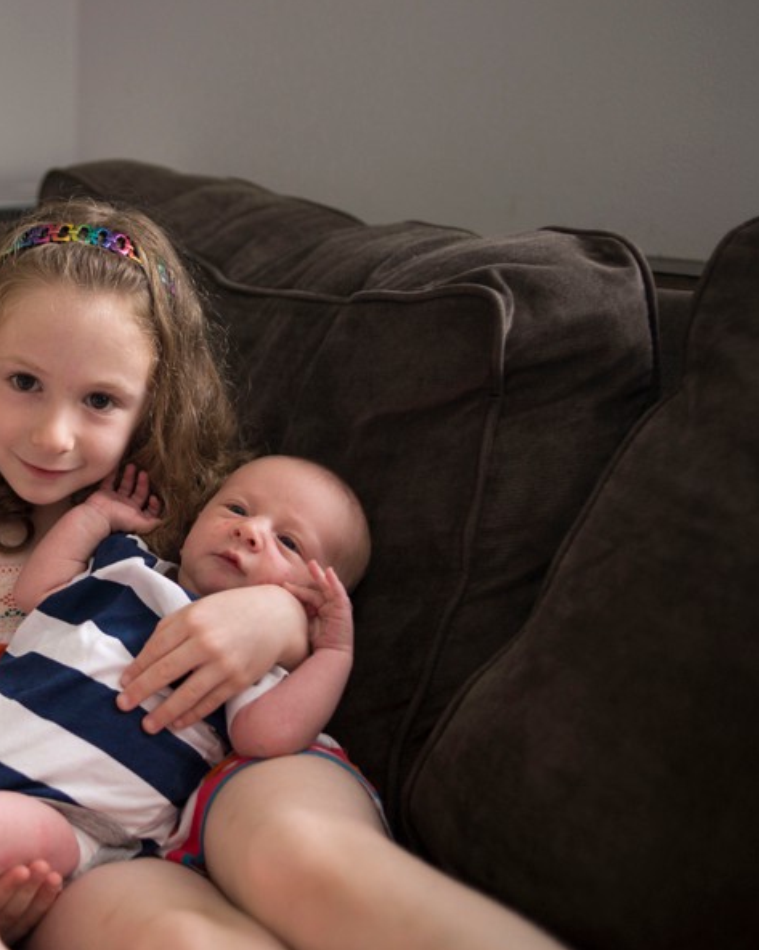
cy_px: 473
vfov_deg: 37.4
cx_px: 50
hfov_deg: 28.8
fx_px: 1405
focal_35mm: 50
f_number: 2.5
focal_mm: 35
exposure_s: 1/100
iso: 800
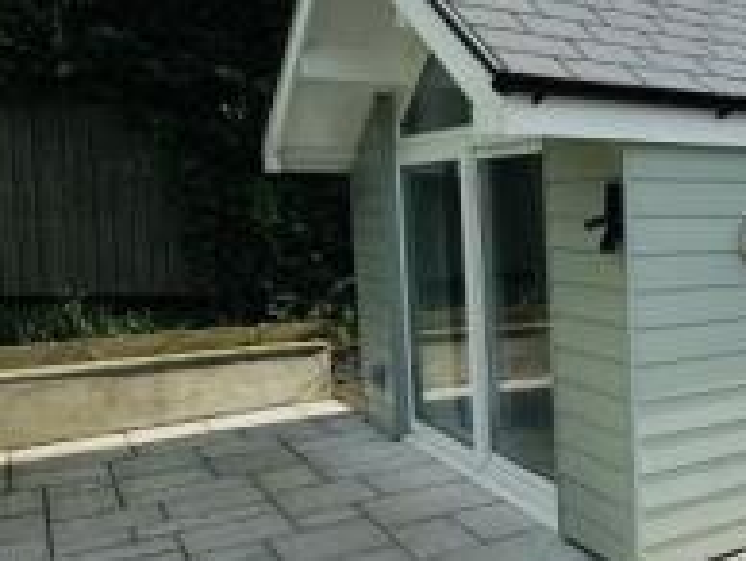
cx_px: 967
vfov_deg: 34.4
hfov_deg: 33.1
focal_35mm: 42
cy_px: 282
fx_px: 906
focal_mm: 2.22
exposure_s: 1/2028
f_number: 2.2
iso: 50
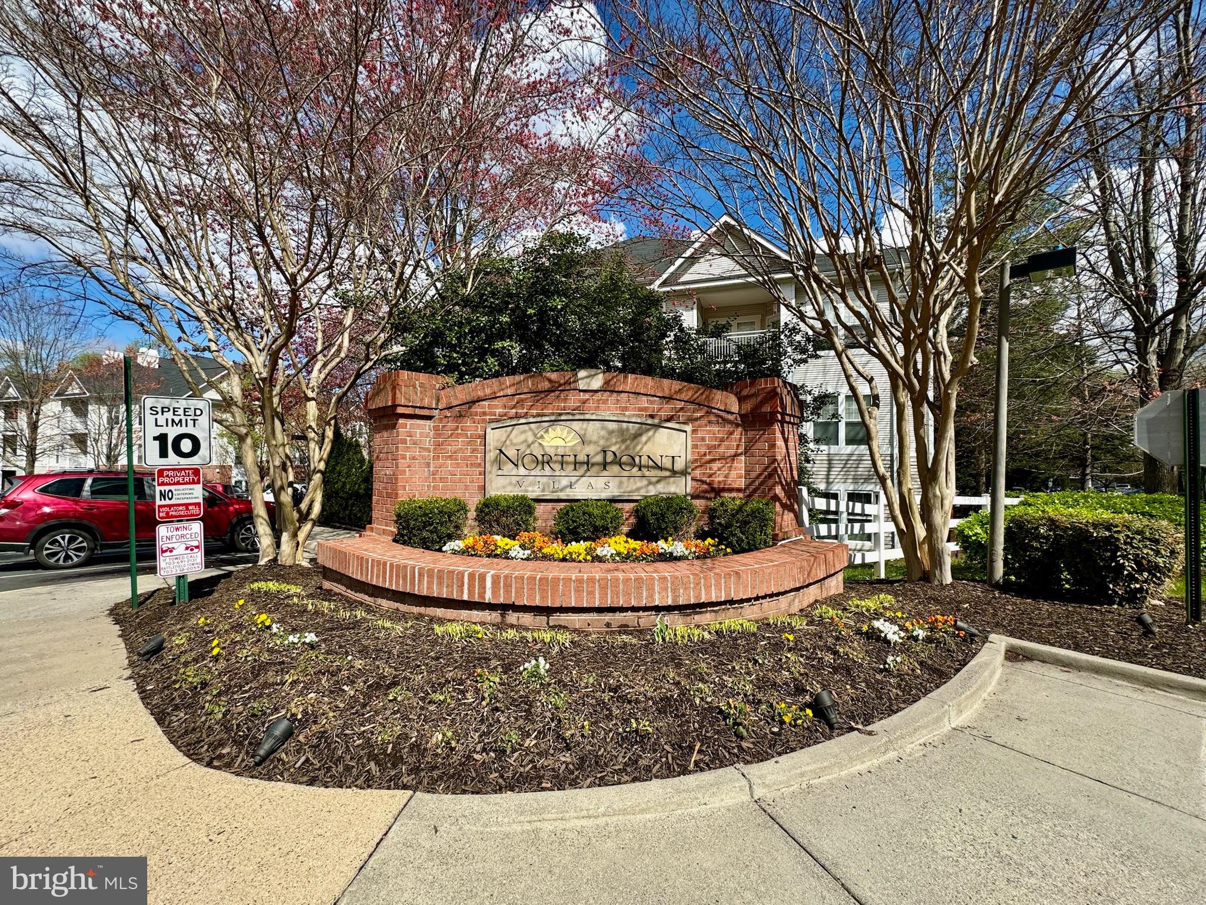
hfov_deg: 102.1
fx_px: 488
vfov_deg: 85.7
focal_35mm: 14
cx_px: 603
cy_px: 452
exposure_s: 1/2208
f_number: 2.2
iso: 50
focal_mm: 2.22
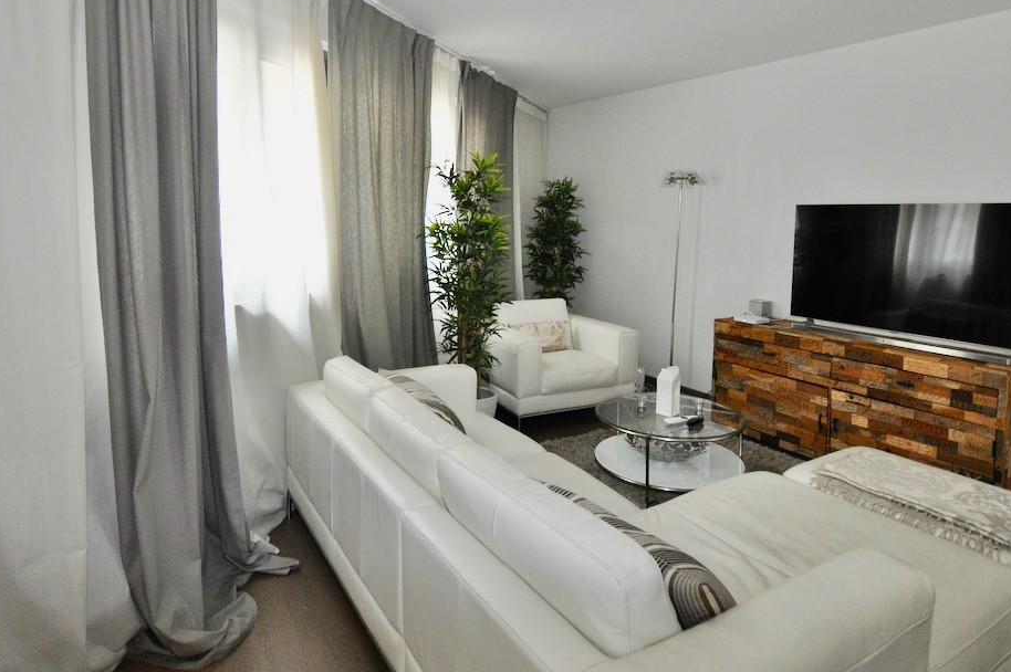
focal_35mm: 21
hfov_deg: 81.2
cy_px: 240
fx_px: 589
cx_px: 520
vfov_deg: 58.4
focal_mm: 10
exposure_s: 1/60
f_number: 4
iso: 800
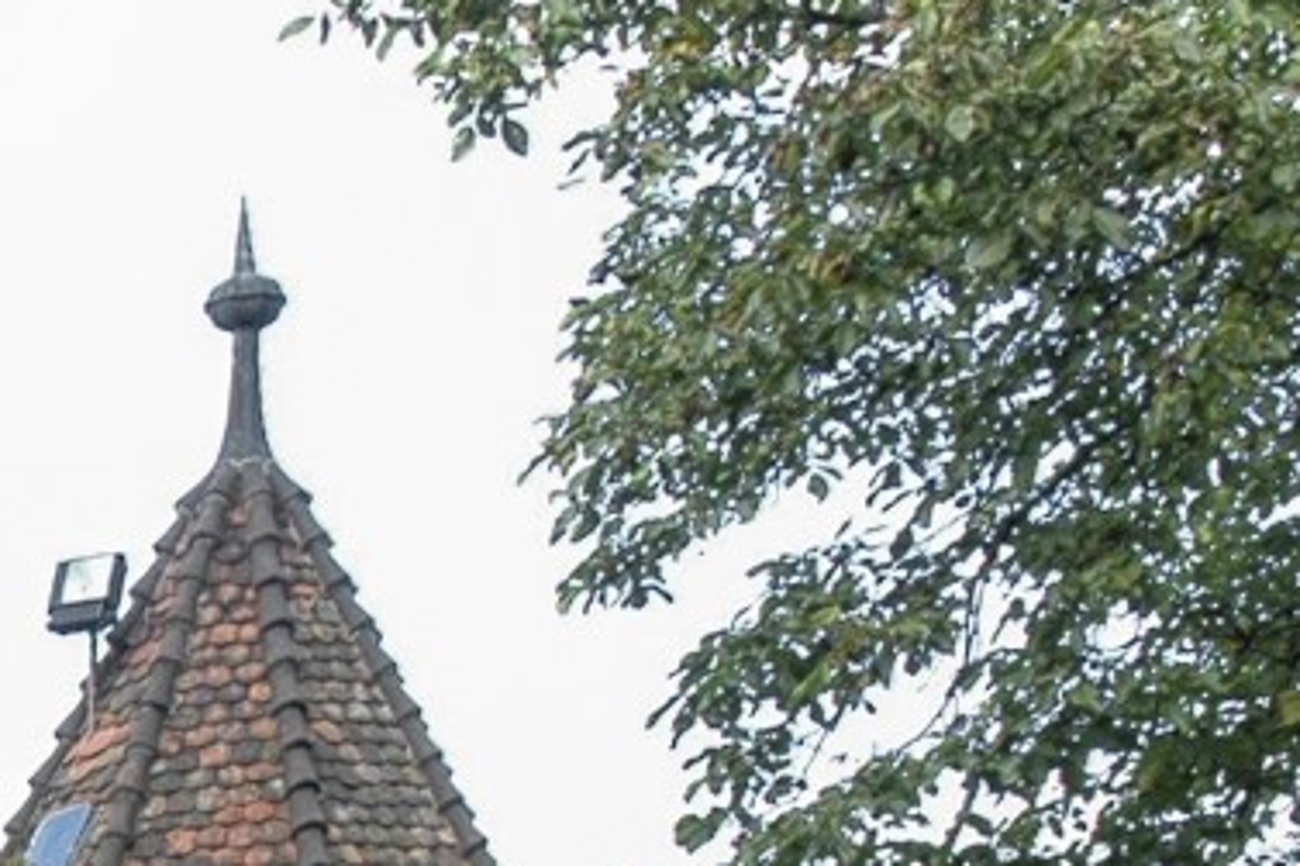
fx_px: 5595
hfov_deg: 12.3
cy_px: 1066
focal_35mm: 155
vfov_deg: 8.7
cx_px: -952
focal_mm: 24
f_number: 5.6
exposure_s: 1/125
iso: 200
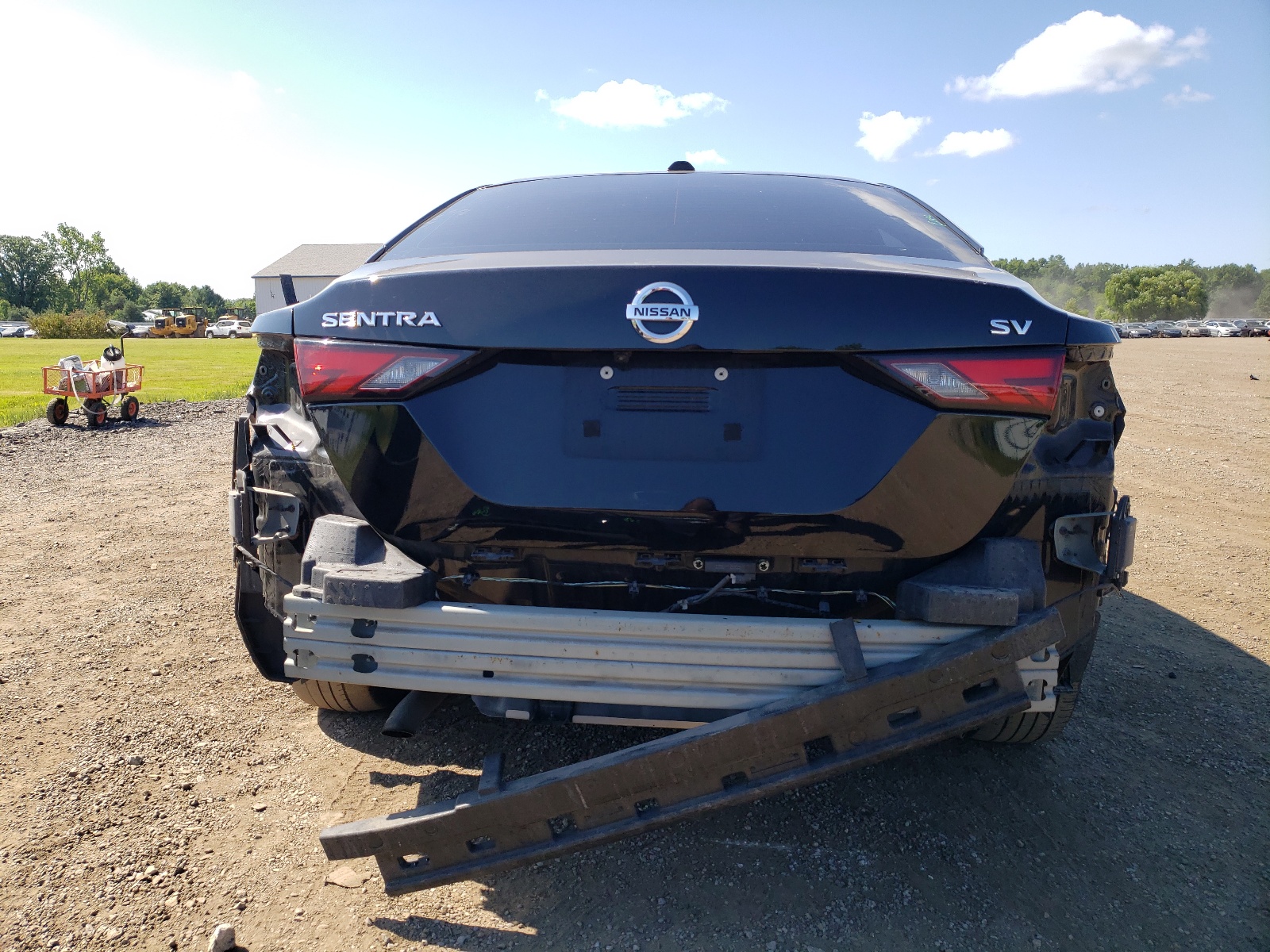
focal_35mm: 26
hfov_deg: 67.3
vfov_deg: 53.1
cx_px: 635
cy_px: 476
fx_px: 954
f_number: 1.5
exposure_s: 1/1667
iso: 50
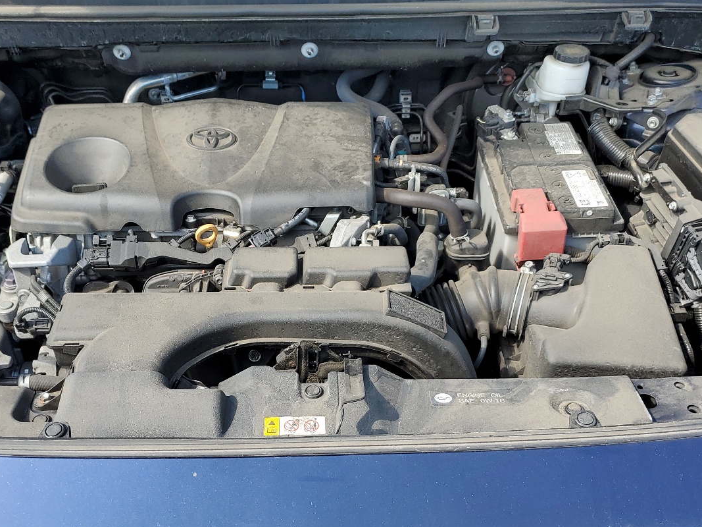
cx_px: 318
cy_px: 329
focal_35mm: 39
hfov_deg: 47.8
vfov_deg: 36.6
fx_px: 791
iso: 50
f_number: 1.5
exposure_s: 1/667
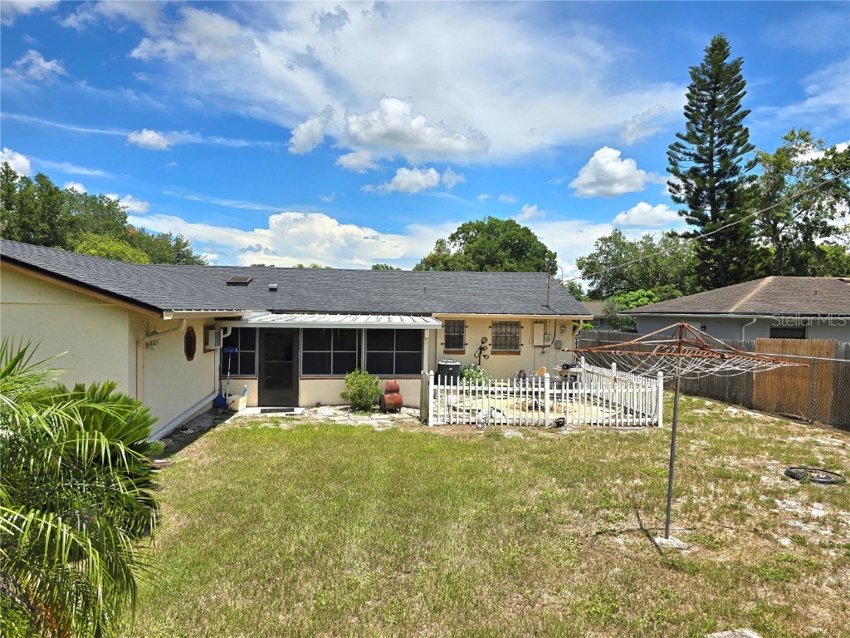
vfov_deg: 58.9
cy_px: 319
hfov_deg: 73.9
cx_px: 425
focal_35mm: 23
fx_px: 565
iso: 12
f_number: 1.7
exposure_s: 1/1111
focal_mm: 6.3
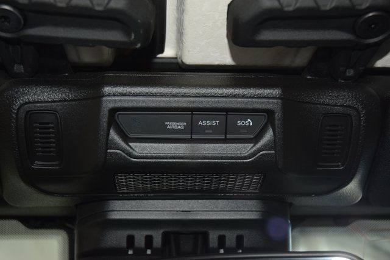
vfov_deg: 26.5
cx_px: 195
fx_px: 553
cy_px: 130
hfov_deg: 38.9
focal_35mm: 51
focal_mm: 34
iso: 560
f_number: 4
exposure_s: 1/30
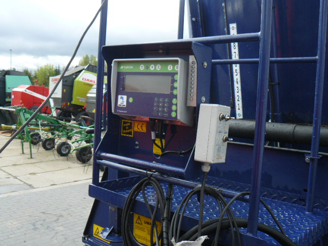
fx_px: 341
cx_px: 164
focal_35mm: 36
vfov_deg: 39.7
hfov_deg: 51.4
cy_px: 123
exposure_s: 1/250
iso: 100
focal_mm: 6
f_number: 4
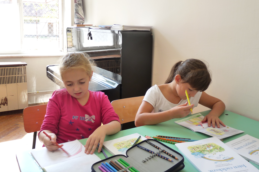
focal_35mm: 34
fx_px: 245
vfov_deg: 38.9
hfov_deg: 55.8
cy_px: 80
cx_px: 128
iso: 160
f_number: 3
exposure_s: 1/60
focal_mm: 5.6
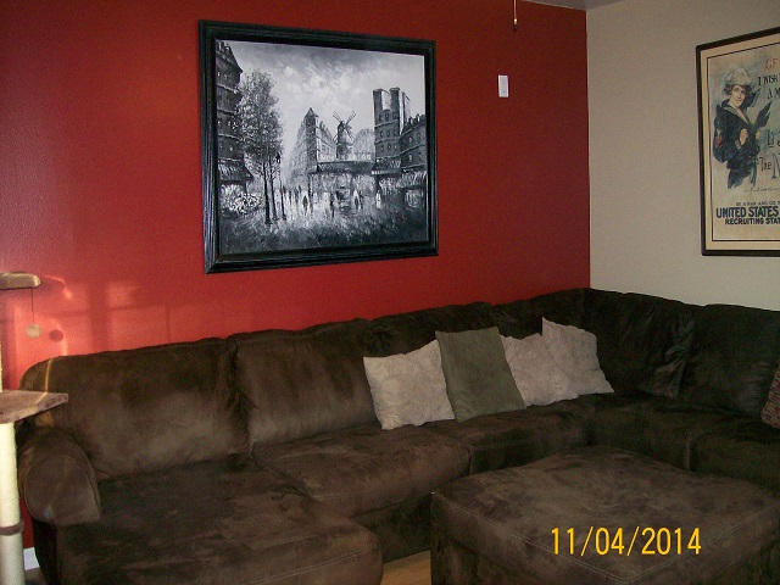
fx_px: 811
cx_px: 390
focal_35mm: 36
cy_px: 292
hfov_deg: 51.4
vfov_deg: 39.7
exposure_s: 1/64
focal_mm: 6
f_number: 2.7
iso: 140
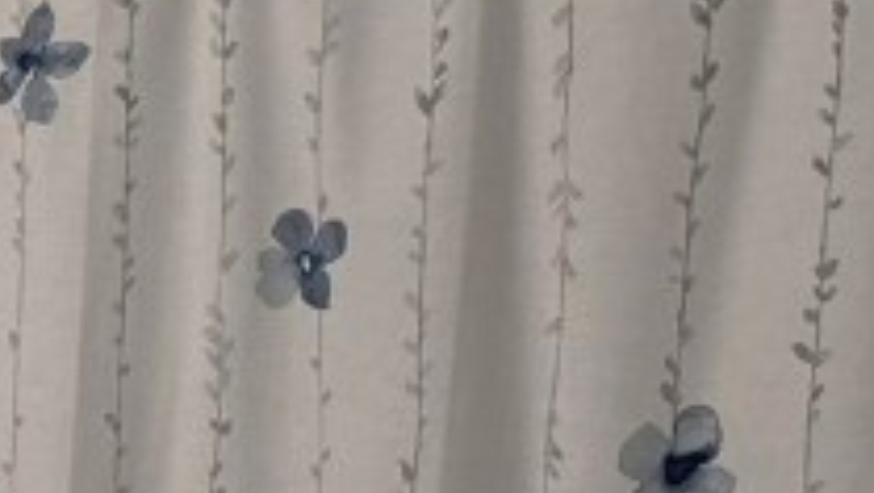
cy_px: 1278
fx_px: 2969
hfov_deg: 13.9
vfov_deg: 8.5
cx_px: -916
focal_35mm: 128
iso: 200
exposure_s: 1/152
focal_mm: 6.76
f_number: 1.78
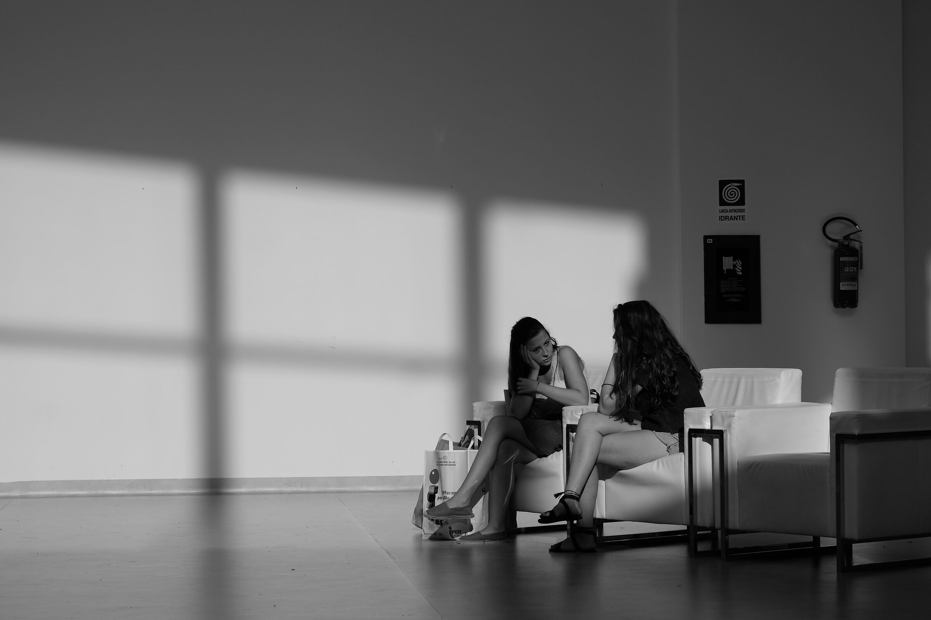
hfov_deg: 24.5
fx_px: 2146
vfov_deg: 16.5
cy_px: 310
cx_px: 466
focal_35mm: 83
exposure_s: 1/220
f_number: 8
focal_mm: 55
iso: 200
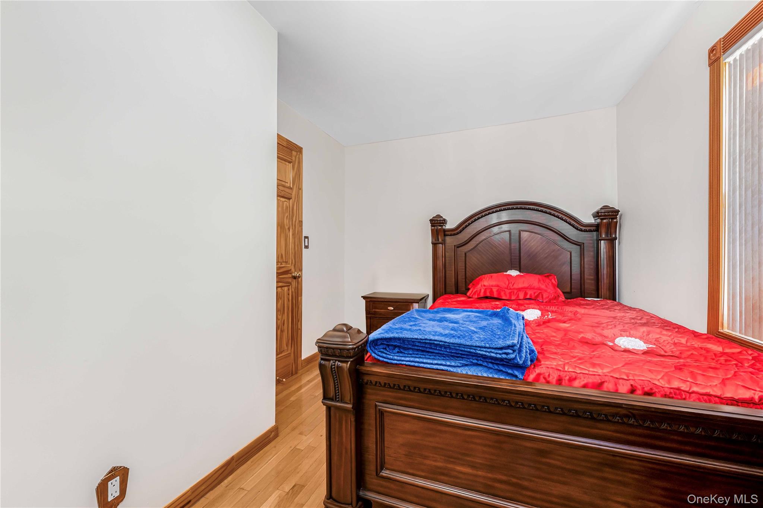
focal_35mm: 14
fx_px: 297
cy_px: 254
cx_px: 382
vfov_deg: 81.2
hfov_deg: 104.3
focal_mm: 14
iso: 800
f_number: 8
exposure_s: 1/2.5
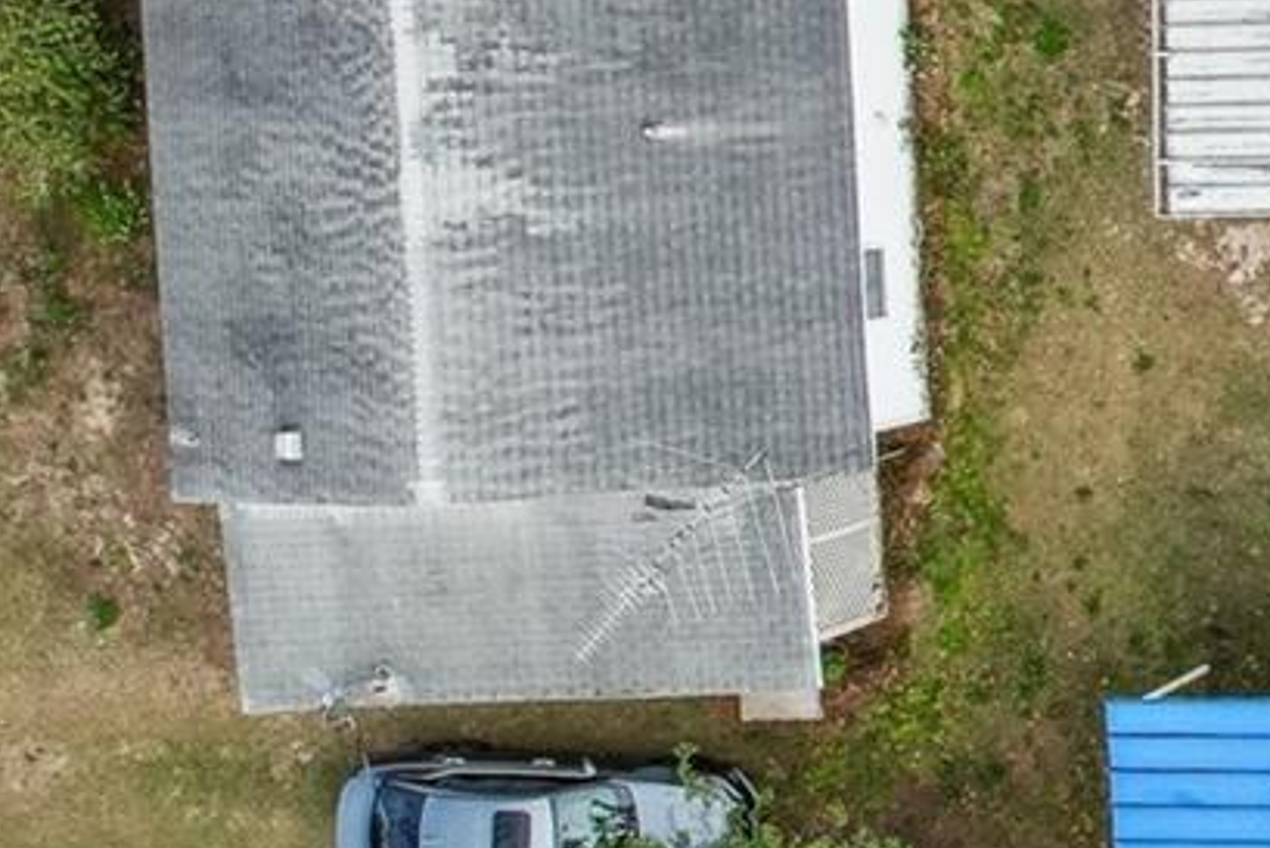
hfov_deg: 18.7
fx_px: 3035
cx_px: 2236
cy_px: 186
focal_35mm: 86
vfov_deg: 15.8
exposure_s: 1/1250
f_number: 2.8
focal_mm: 8.4
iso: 400
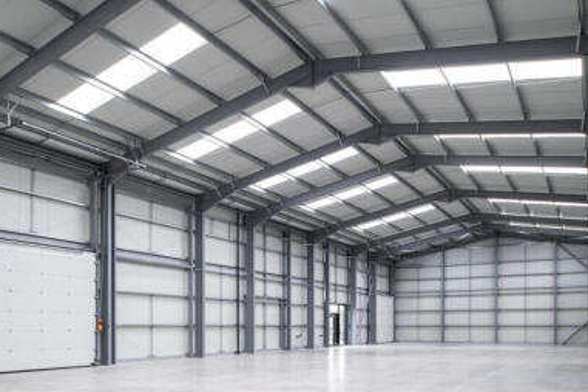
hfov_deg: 61.9
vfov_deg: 43.5
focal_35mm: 30
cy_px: 220
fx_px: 490
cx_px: 295
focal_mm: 24
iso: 64
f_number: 16
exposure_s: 4
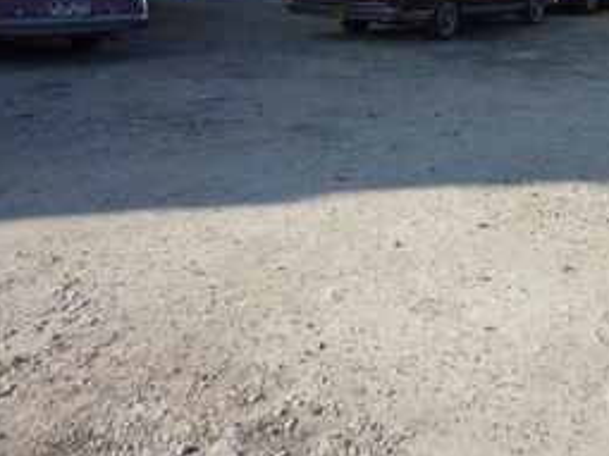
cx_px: 473
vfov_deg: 29.6
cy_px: 50
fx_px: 826
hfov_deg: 39.1
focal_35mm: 47
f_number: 3.3
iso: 80
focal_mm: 4.5
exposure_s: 1/500
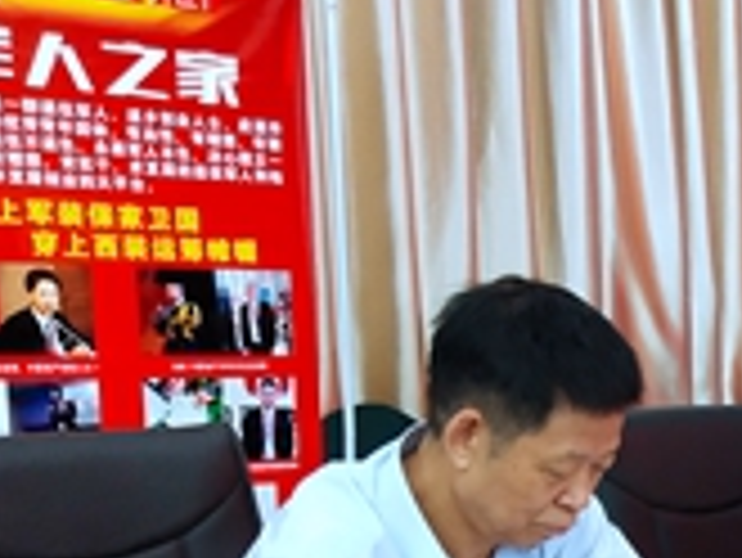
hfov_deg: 19.6
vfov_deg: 15.8
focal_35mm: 91
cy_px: 610
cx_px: 994
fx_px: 1952
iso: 329
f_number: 1.8
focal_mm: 3.95
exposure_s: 1/50
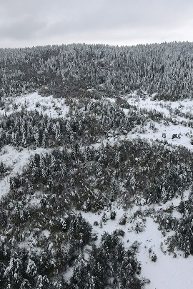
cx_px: 144
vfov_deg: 51.9
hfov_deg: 35.2
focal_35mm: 37
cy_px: 141
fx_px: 298
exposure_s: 1/500
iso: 100
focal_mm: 4.5
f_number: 2.8
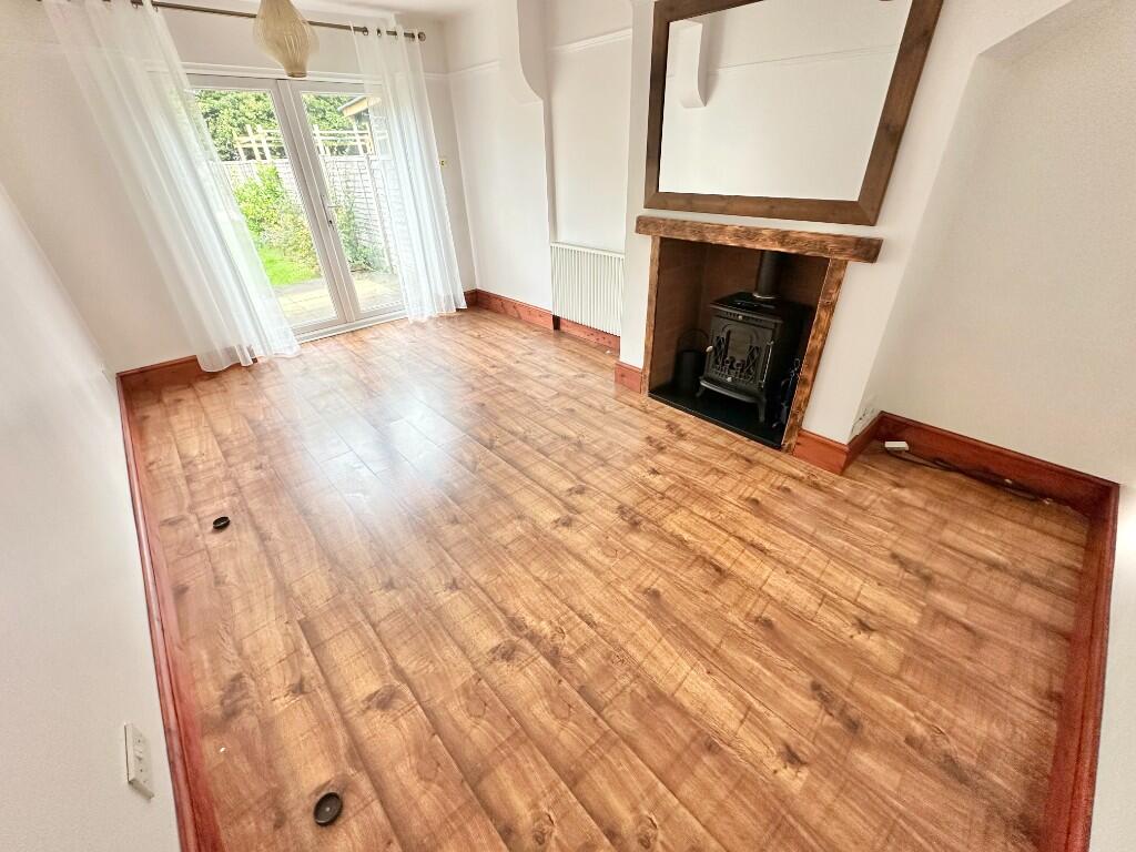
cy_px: 426
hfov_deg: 102.1
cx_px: 568
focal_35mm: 14
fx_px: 459
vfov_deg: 85.7
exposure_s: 1/99
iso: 200
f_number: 2.2
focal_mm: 2.22
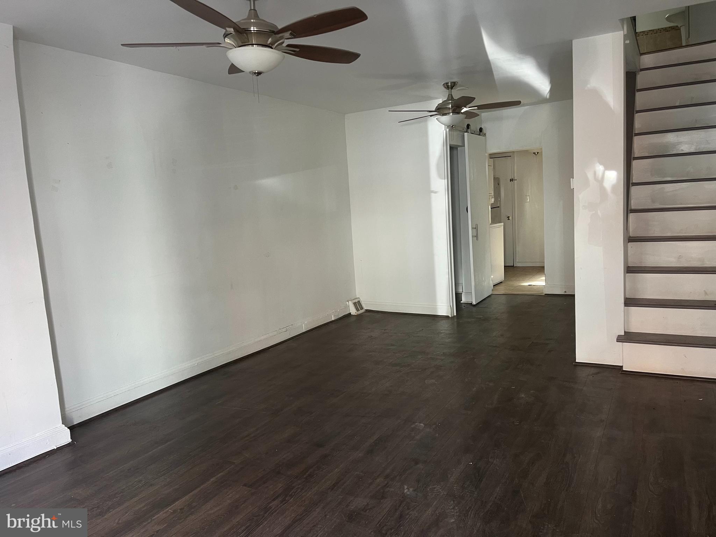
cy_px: 268
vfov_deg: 53.1
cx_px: 358
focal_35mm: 26
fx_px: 538
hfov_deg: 67.3
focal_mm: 5.1
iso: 125
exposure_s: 1/65
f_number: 1.6
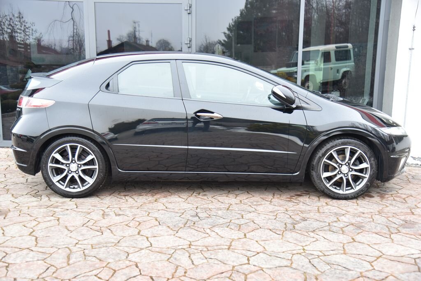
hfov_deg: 44.5
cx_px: 210
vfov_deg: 30.6
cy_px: 140
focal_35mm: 44
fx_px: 515
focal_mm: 44
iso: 500
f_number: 4
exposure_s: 1/40
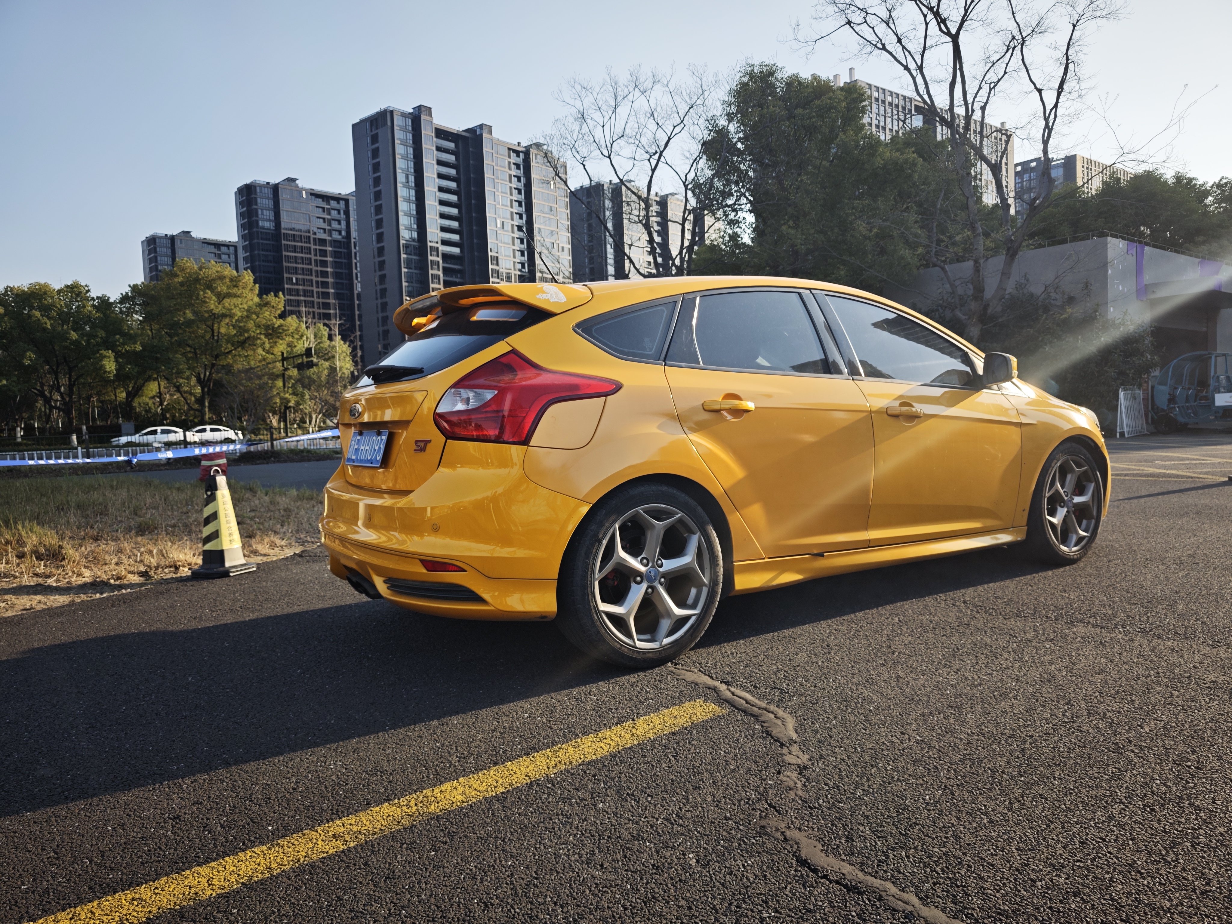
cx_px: 616
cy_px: 462
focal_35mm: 23
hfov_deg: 73.9
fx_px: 819
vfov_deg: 58.9
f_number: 1.62
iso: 50
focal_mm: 6.55
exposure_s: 1/982
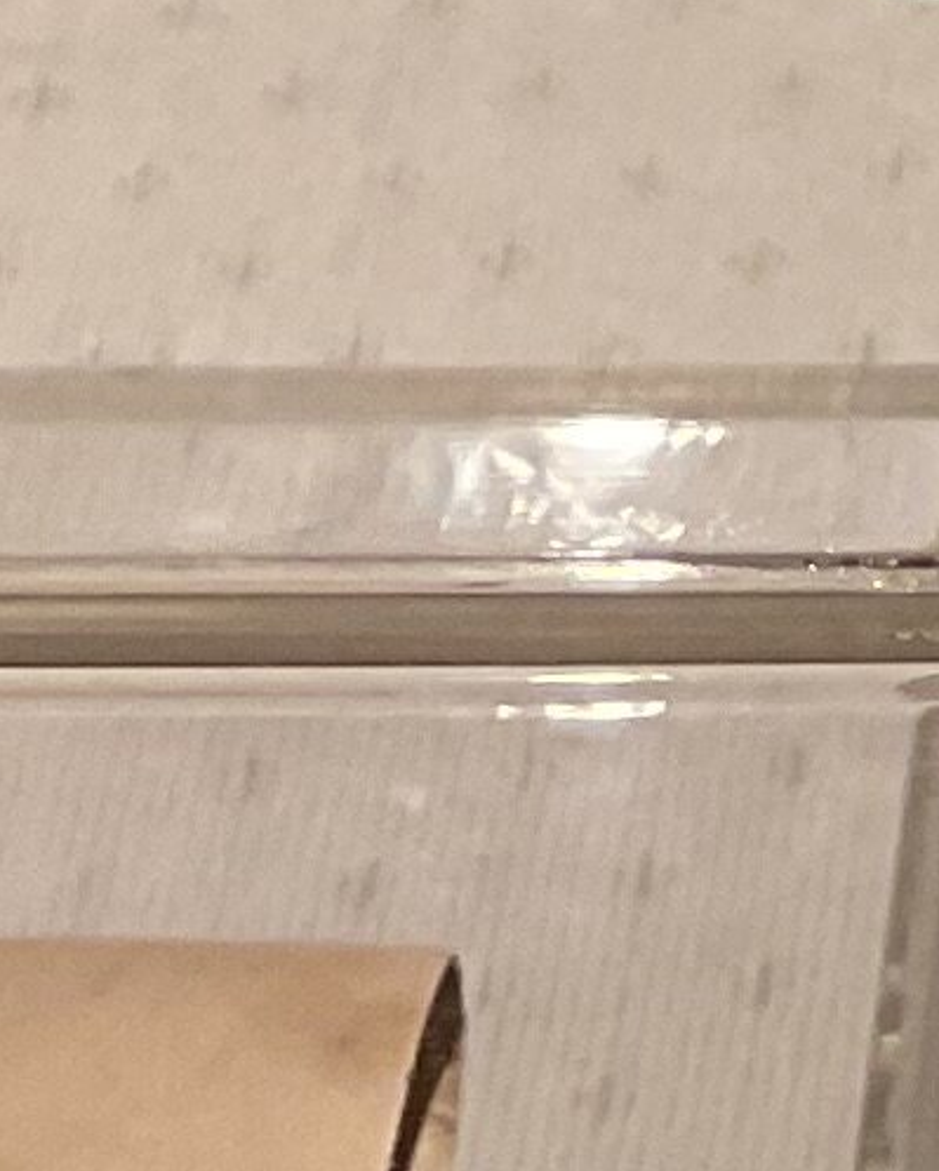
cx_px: 2372
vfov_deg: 7.4
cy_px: -2326
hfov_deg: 6.4
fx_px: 7948
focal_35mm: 229
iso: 50
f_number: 1.8
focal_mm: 3
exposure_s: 1/60
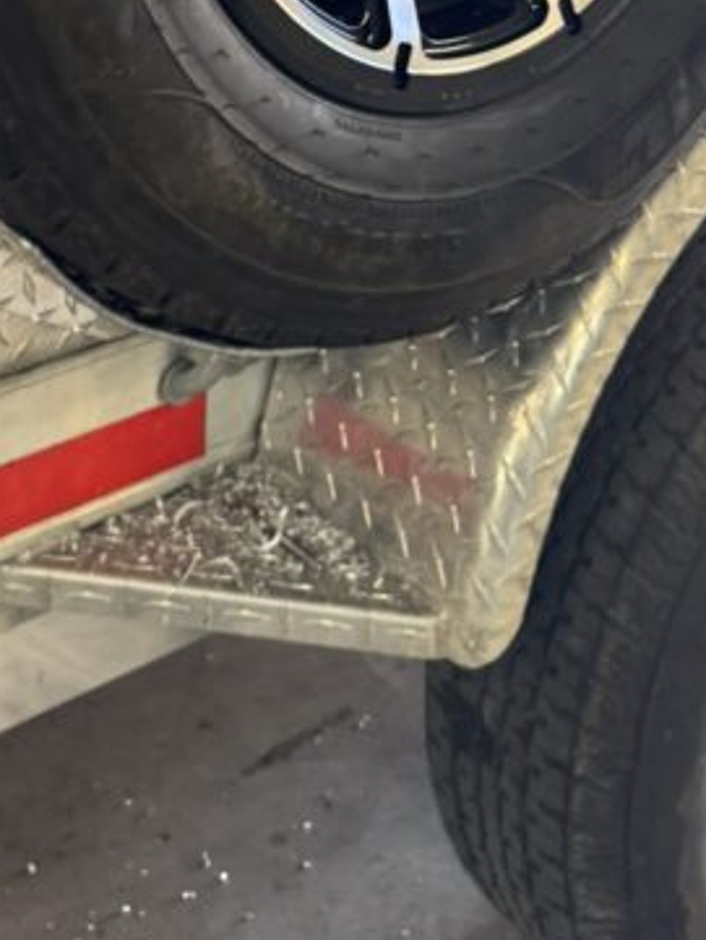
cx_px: 151
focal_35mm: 68
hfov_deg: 21.4
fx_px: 1848
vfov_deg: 25.9
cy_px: -151
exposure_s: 1/60
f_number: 1.78
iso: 200
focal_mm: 6.76
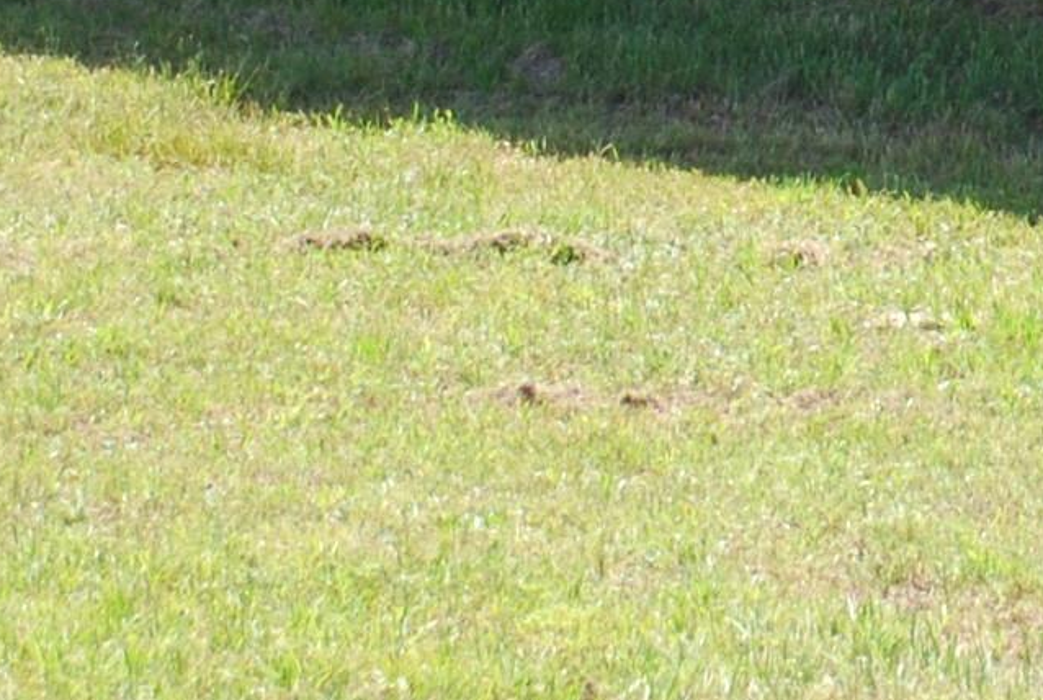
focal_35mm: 218
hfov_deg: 9.3
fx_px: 6328
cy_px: -682
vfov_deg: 6.2
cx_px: 1208
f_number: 5
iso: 100
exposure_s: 1/200
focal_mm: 32
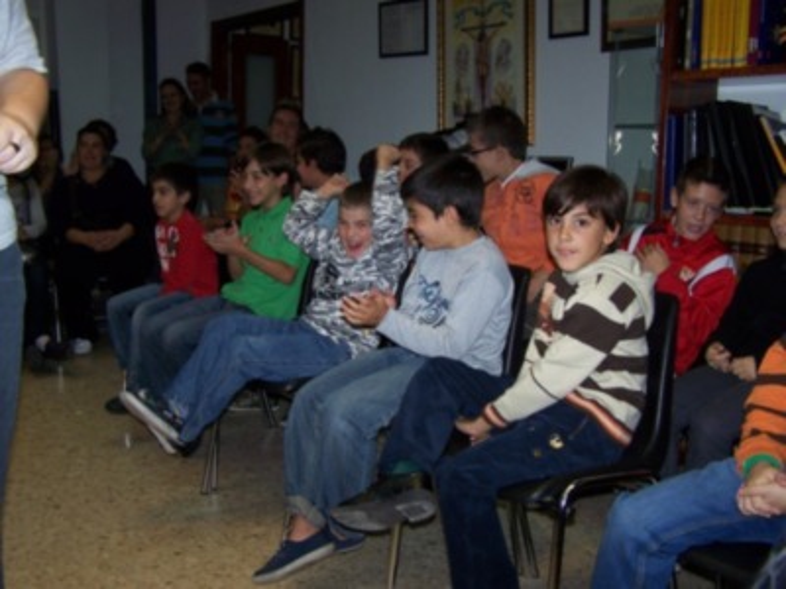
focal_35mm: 38
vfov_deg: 37.7
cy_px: 294
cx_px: 393
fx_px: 863
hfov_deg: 49.0
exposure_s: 1/60
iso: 80
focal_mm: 6.3
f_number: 2.8
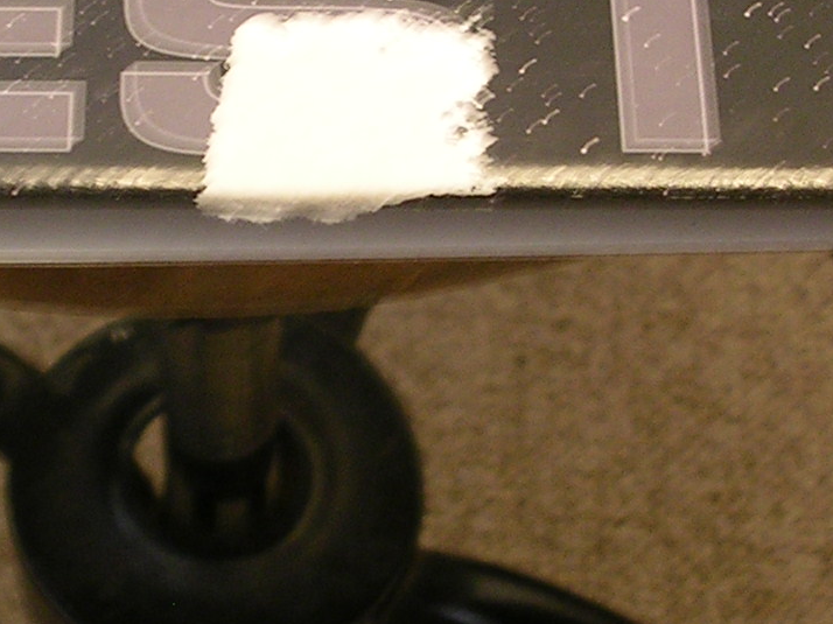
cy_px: 154
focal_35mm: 109
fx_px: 2622
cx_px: 238
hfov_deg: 18.0
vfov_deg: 13.5
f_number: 2.8
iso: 54
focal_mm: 5.8
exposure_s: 1/5.6
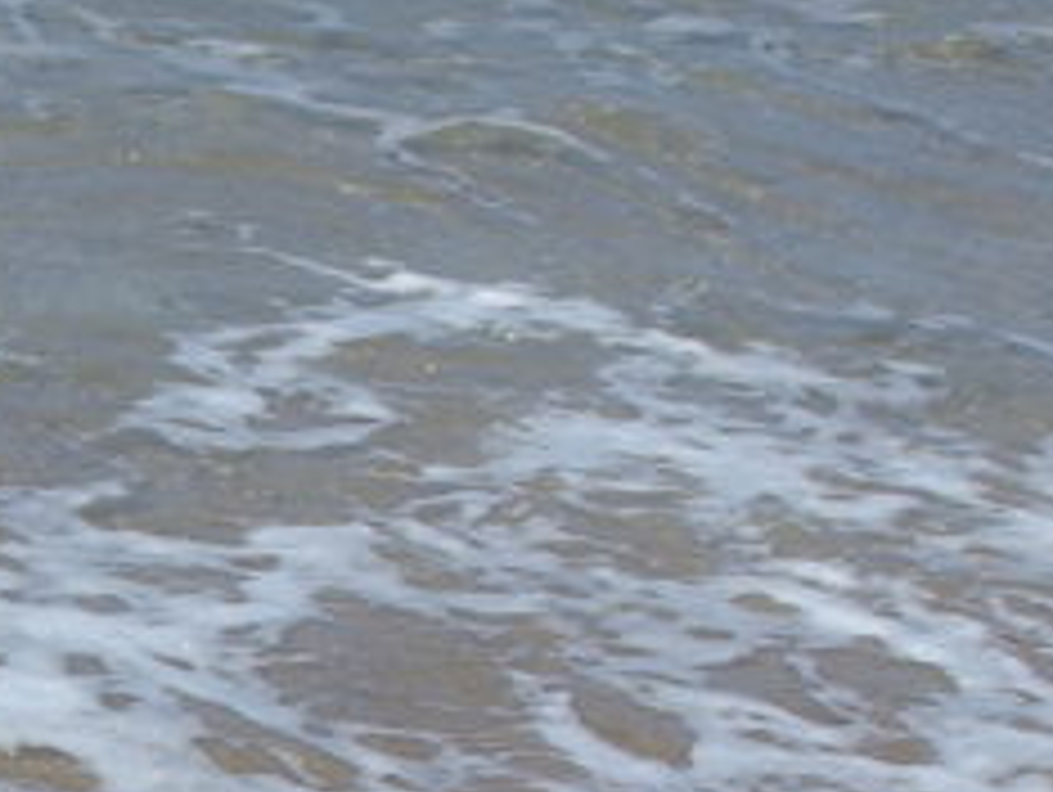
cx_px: -711
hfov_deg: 13.0
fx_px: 4263
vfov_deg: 10.2
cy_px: 1282
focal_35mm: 140
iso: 100
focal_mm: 6.8
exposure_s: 1/1250
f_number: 4
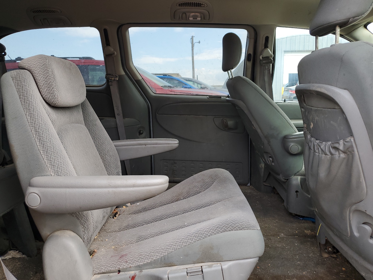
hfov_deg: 67.3
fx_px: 280
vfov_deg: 53.1
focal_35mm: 26
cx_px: 186
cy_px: 140
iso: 50
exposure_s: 1/192
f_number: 1.5
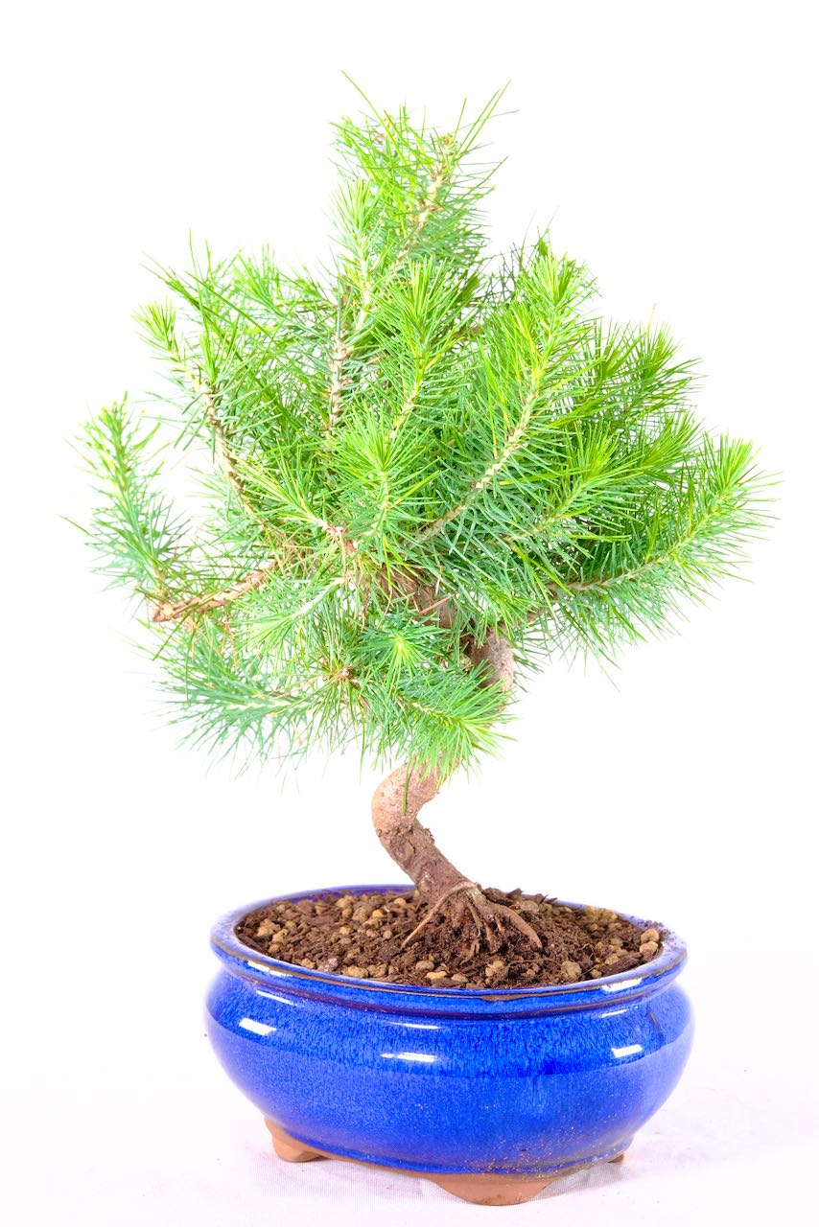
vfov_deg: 19.1
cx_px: 410
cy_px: 614
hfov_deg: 12.8
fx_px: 3649
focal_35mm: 107
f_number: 11
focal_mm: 71.1
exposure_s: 1/8
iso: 500
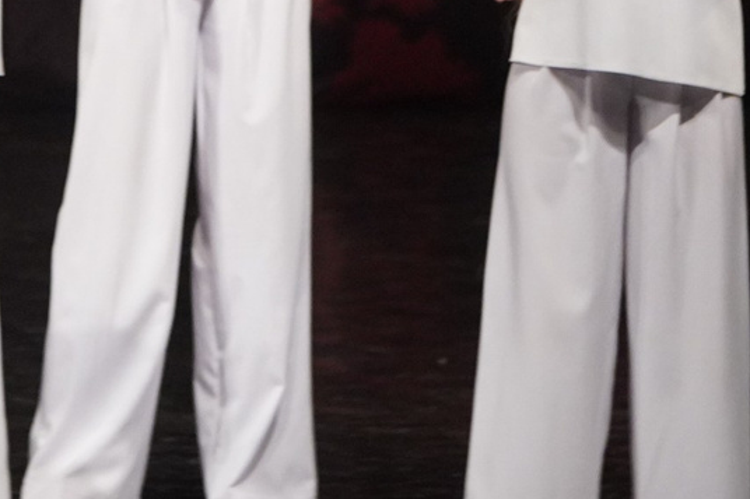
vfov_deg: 2.1
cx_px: 29
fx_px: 13433
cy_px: -398
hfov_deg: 3.2
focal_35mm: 645
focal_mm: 135
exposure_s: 1/500
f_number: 2.8
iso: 2500
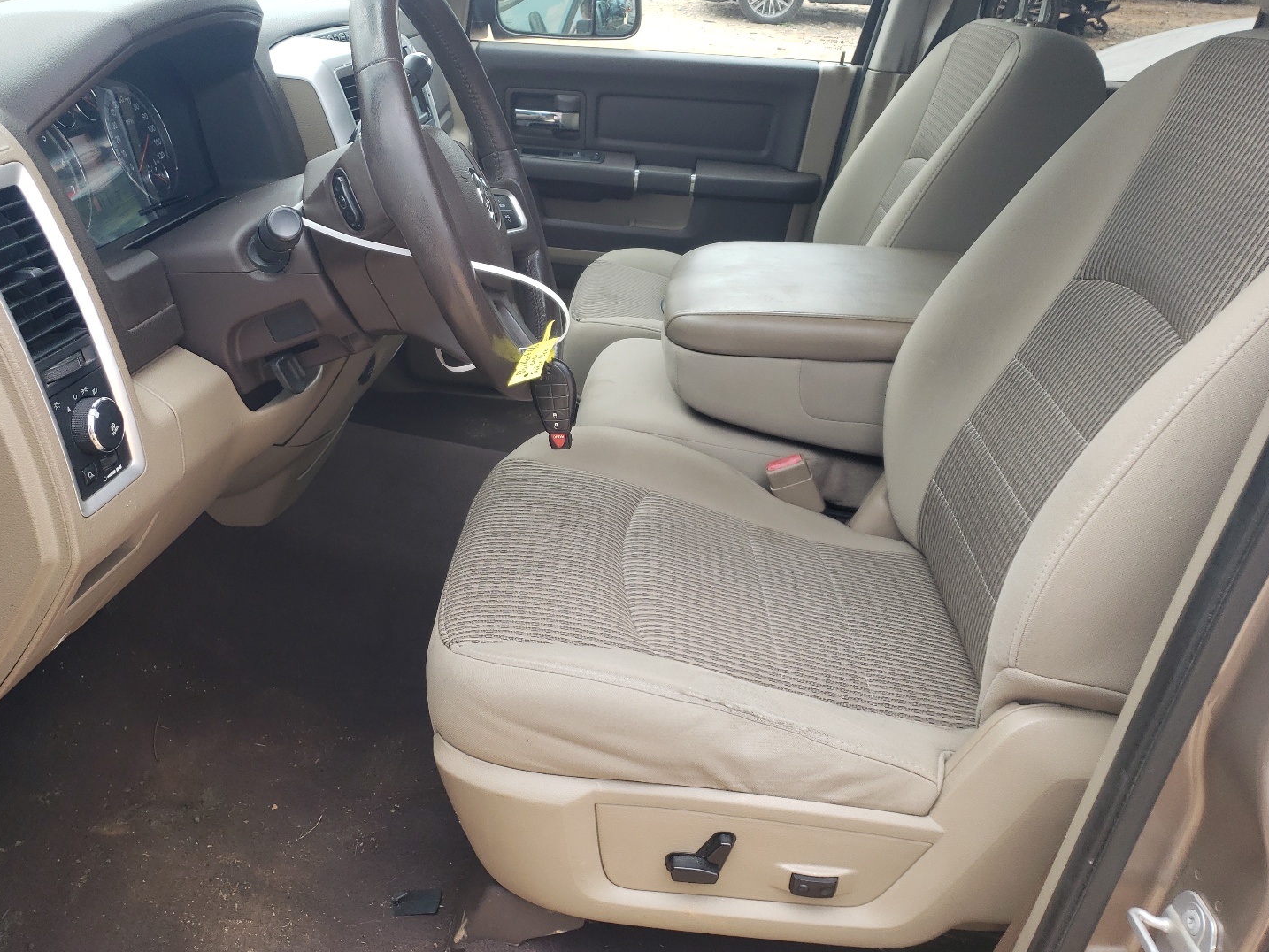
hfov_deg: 61.6
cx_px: 588
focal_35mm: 29
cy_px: 449
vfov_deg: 48.2
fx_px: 1063
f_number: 1.5
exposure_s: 1/435
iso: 50
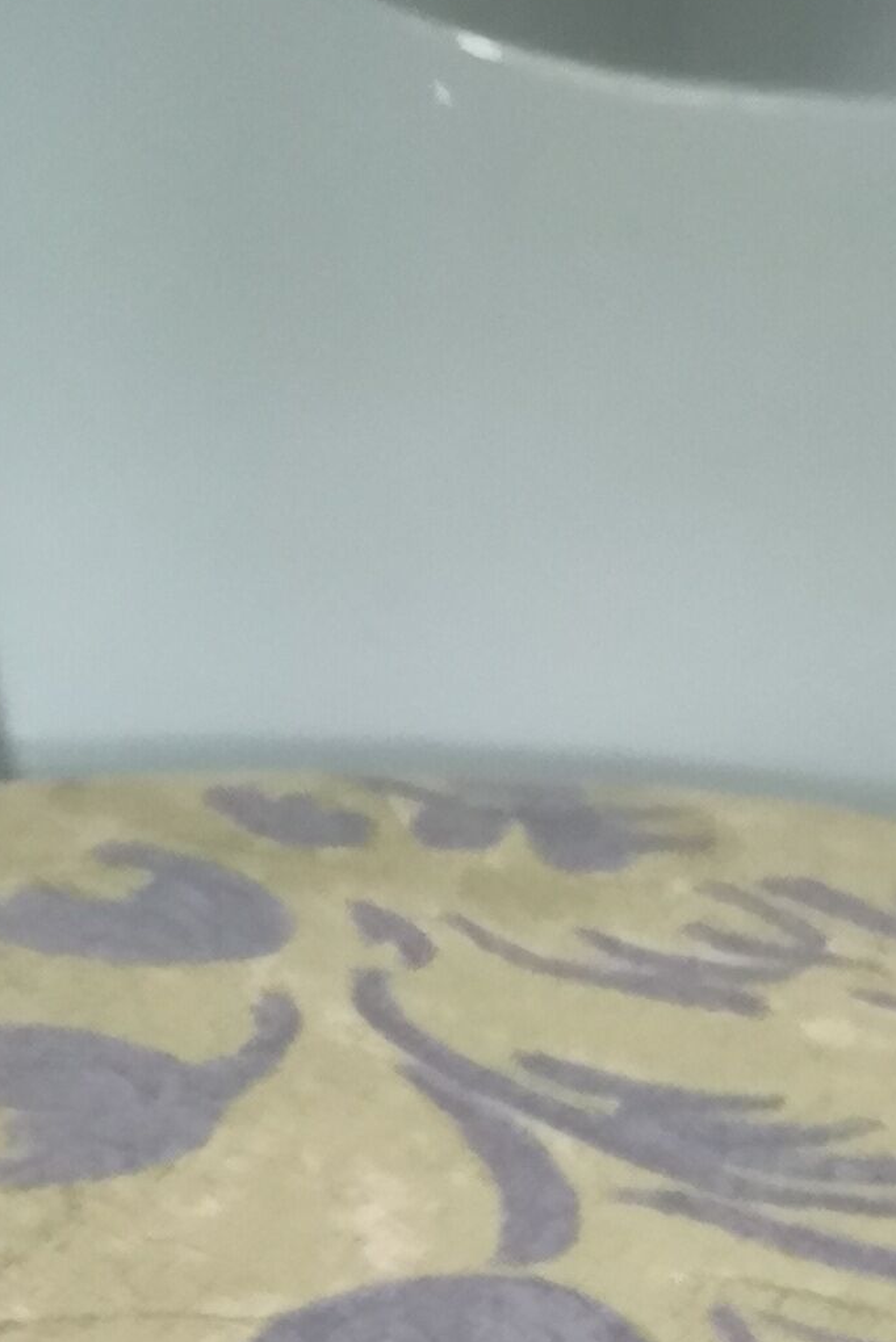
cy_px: 2586
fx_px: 4066
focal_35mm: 109
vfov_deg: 15.5
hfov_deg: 12.5
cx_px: 700
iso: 320
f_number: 1.6
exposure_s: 1/33.3
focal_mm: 3.95
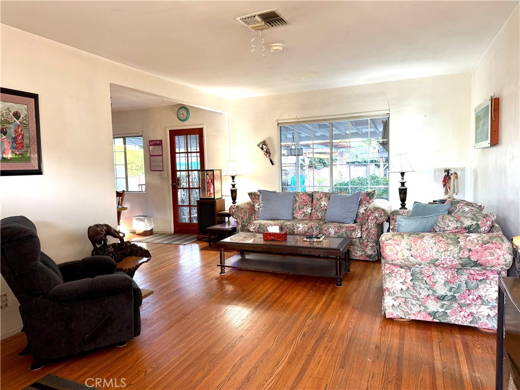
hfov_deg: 71.6
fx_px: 361
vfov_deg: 56.8
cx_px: 260
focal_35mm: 24
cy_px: 195
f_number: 1.78
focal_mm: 6.76
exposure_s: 1/60
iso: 125
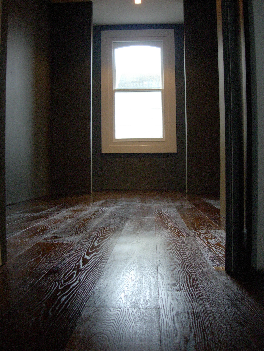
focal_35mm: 38
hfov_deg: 37.7
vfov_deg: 49.0
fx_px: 386
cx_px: 132
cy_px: 176
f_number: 2.8
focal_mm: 7.8
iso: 400
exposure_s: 1/85.4
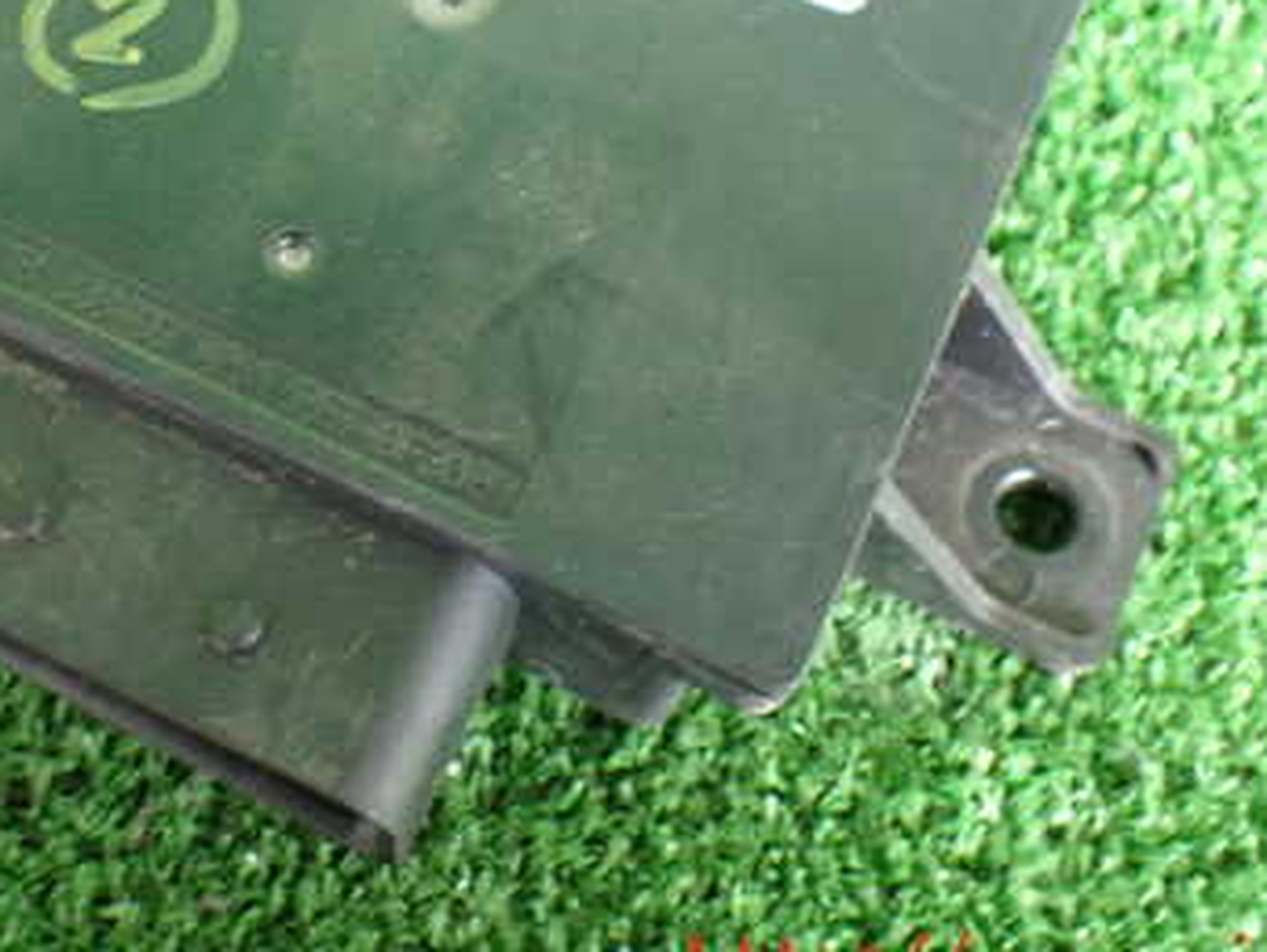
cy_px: 194
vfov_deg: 27.5
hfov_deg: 36.4
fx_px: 1905
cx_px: 417
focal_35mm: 52
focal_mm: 5.4
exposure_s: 1/50
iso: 800
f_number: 2.3
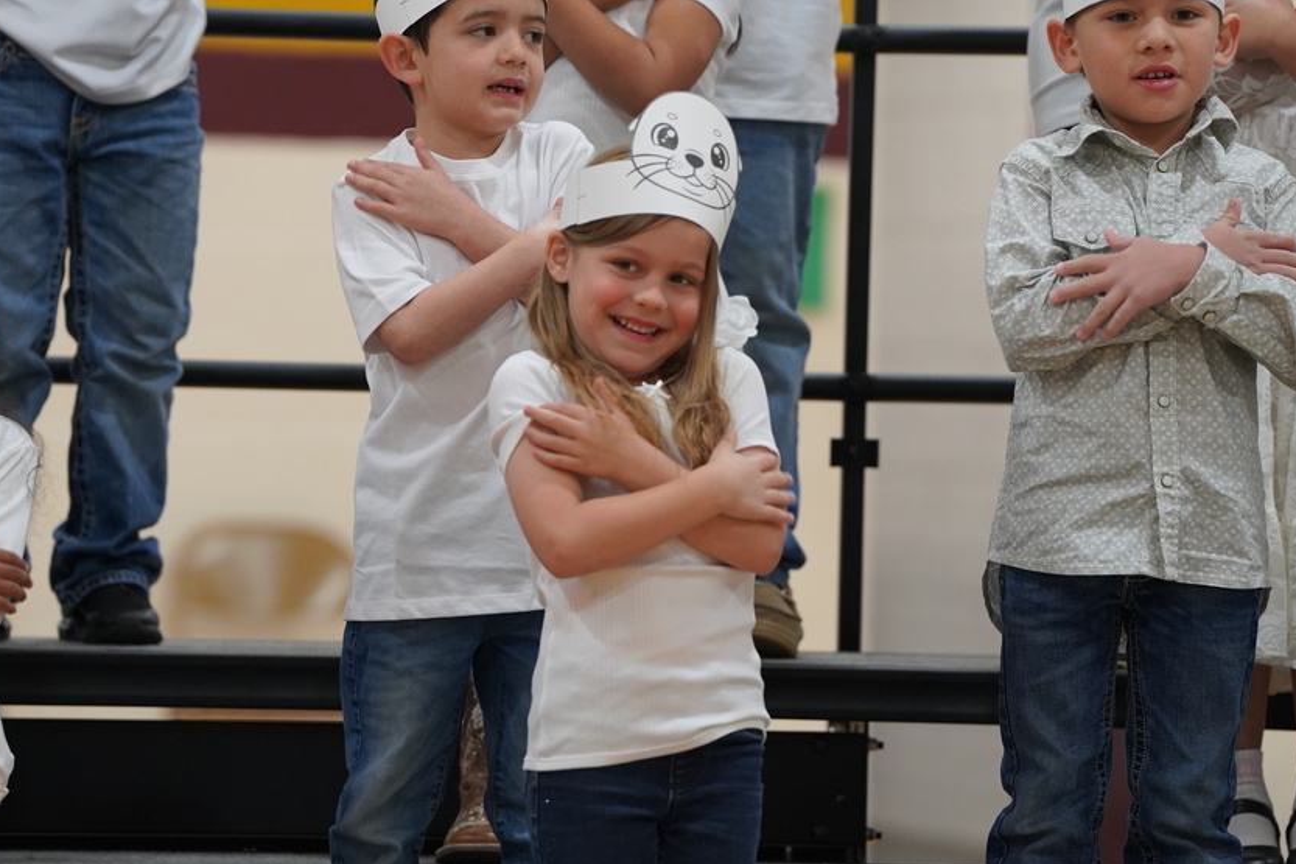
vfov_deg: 5.6
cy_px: 455
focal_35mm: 246
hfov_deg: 8.4
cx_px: 655
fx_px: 8854
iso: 3200
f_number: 4
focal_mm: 200
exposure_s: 1/250
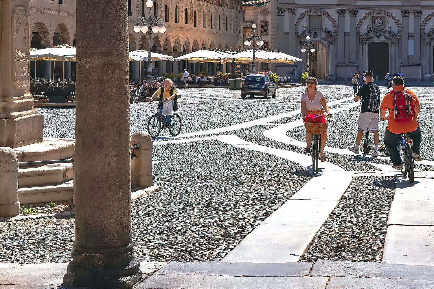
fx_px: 965
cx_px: 311
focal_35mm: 80
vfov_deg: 17.0
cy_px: 80
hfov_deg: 25.1
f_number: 5.6
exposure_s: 1/400
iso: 50
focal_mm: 50
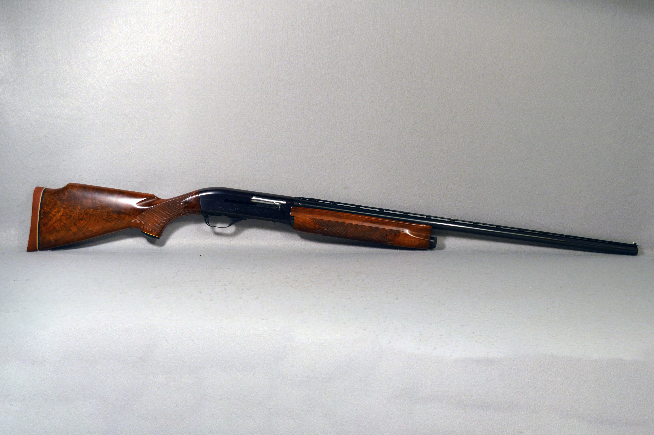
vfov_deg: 36.8
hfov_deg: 53.2
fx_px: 653
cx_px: 327
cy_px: 218
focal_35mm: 36
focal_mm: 24
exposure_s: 1/125
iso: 400
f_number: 5.6
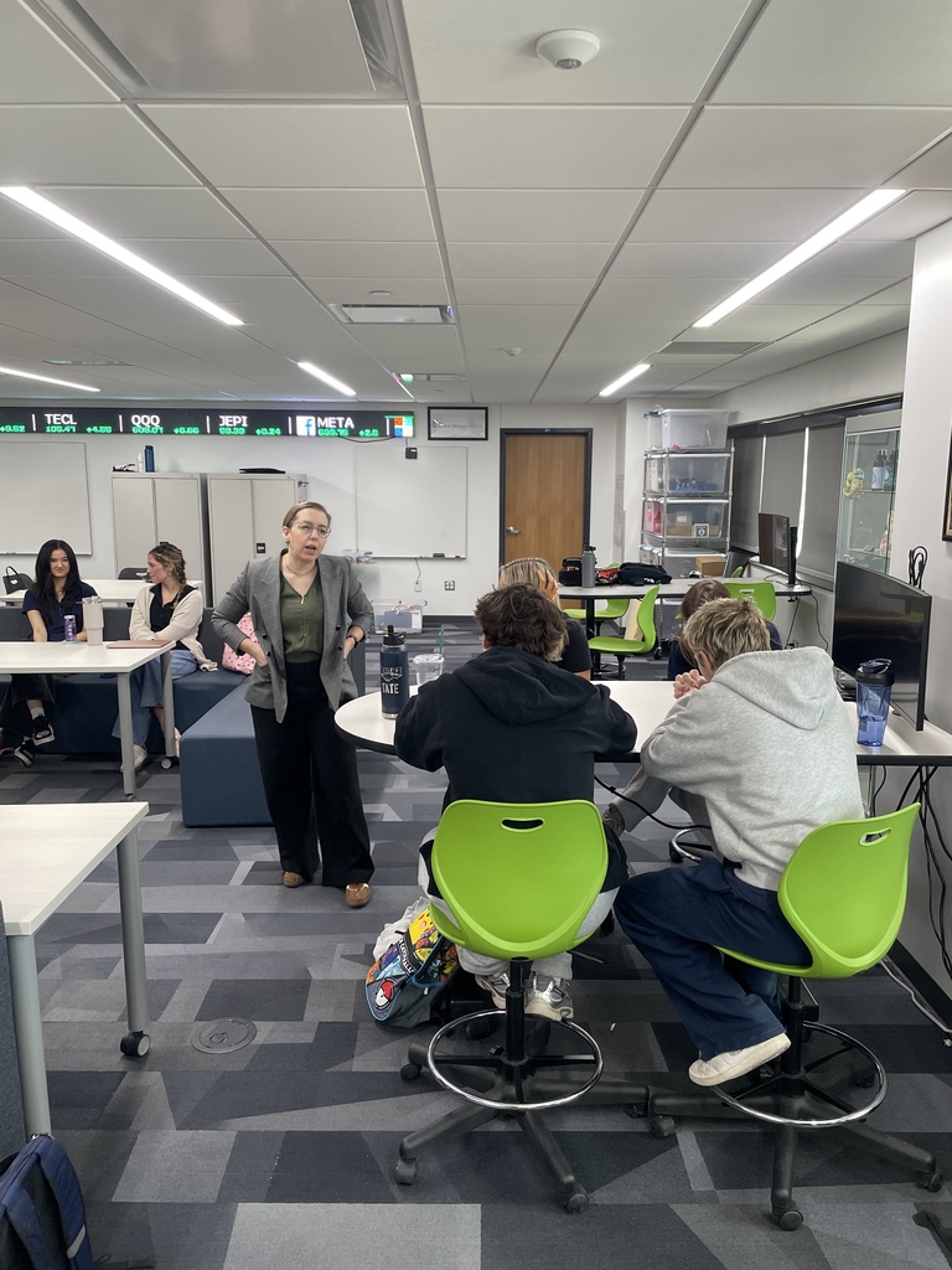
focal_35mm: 26
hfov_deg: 53.1
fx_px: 953
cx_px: 476
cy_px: 635
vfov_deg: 67.3
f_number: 1.6
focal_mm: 4.2
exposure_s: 1/100
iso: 100
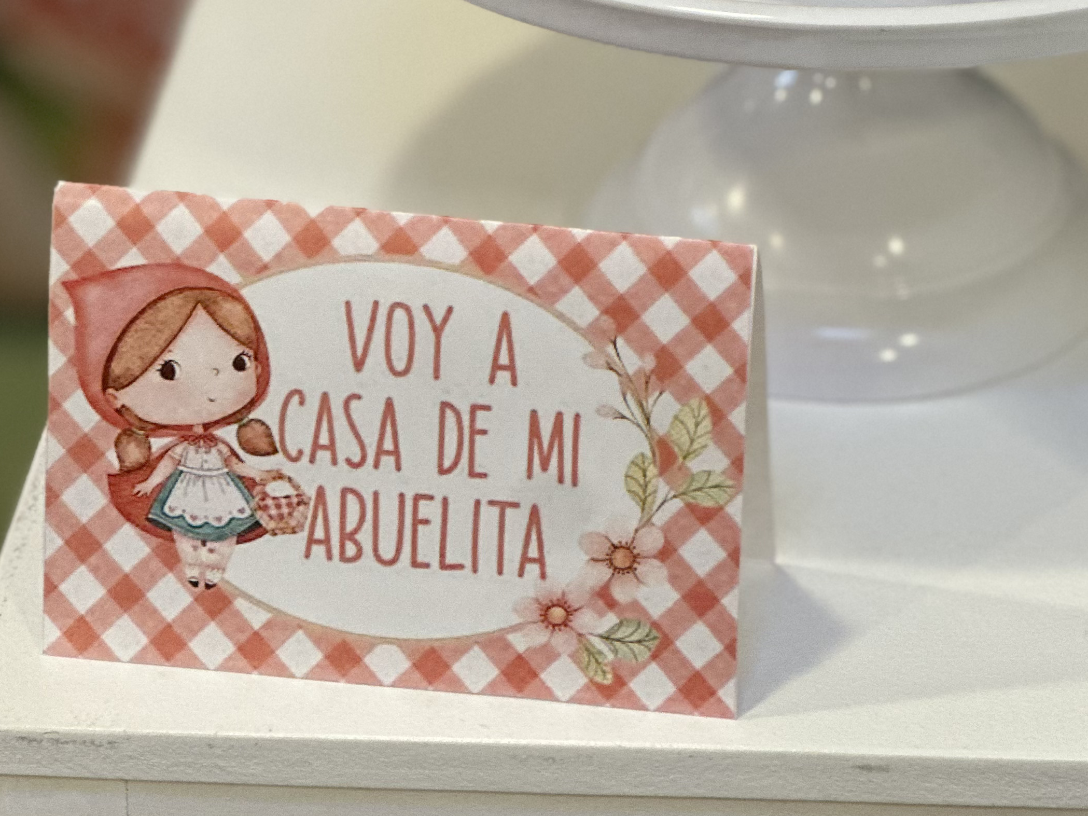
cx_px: 749
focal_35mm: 148
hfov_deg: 13.3
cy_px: -216
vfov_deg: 9.8
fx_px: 4651
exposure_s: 1/33
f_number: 2.8
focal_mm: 9
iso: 250
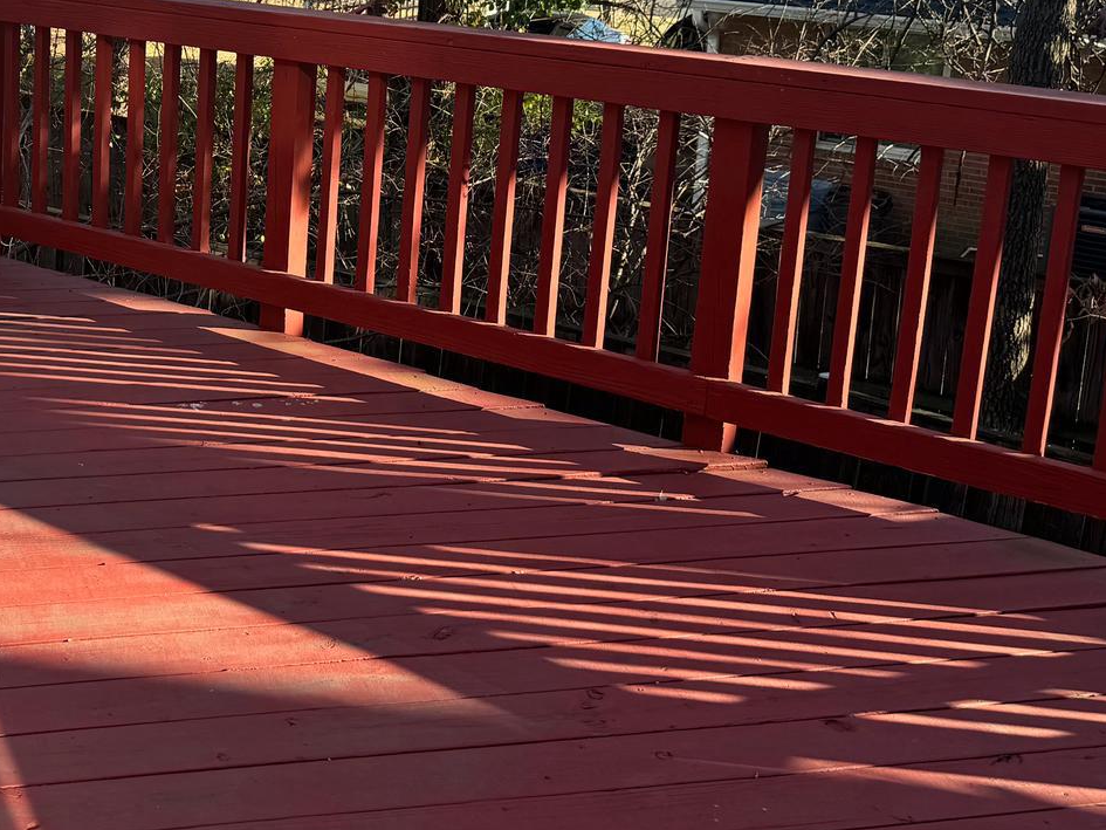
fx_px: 1662
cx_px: 107
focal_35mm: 52
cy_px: 148
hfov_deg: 34.7
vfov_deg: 27.4
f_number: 1.78
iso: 80
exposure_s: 1/995
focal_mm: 6.76
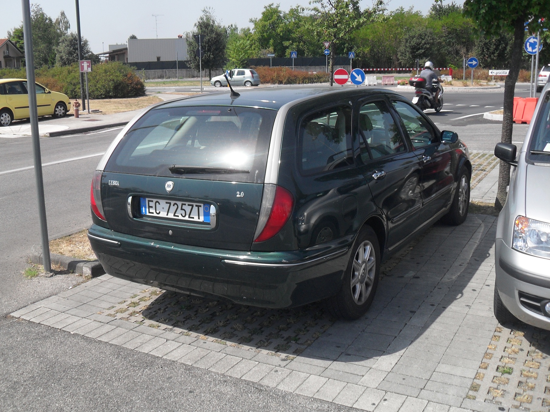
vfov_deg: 40.7
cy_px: 206
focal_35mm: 35
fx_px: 556
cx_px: 275
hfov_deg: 52.6
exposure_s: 1/125
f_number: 8.9
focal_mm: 6.2
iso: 100
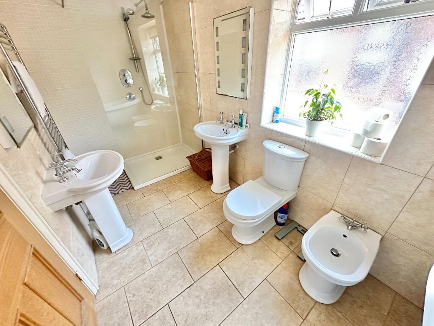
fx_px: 176
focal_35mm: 14
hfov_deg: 102.1
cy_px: 163
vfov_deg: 85.7
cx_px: 217
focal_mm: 2.22
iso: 640
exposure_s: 1/60
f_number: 2.2
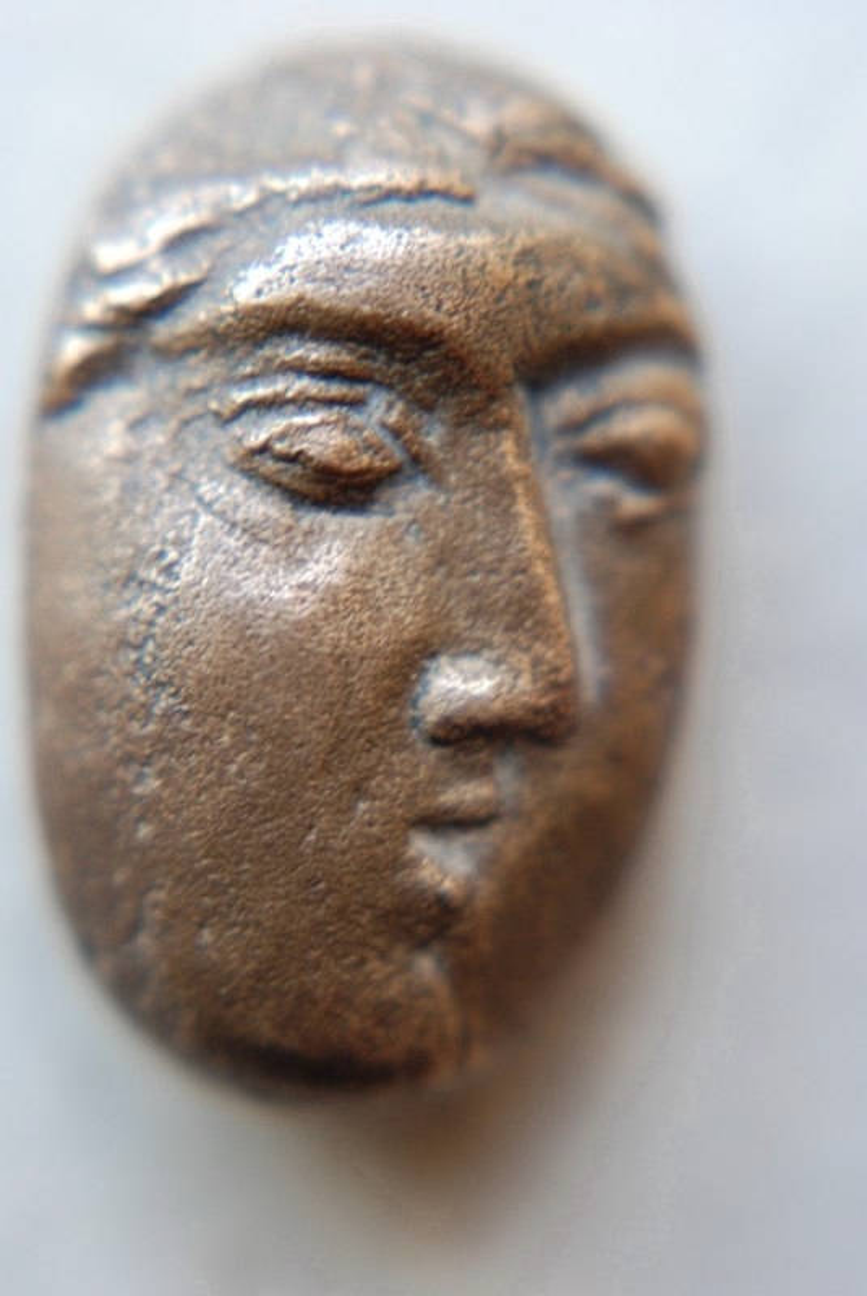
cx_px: 434
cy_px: 648
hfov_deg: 18.2
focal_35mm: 75
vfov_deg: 27.0
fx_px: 2703
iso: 400
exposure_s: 1/60
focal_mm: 50
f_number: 4
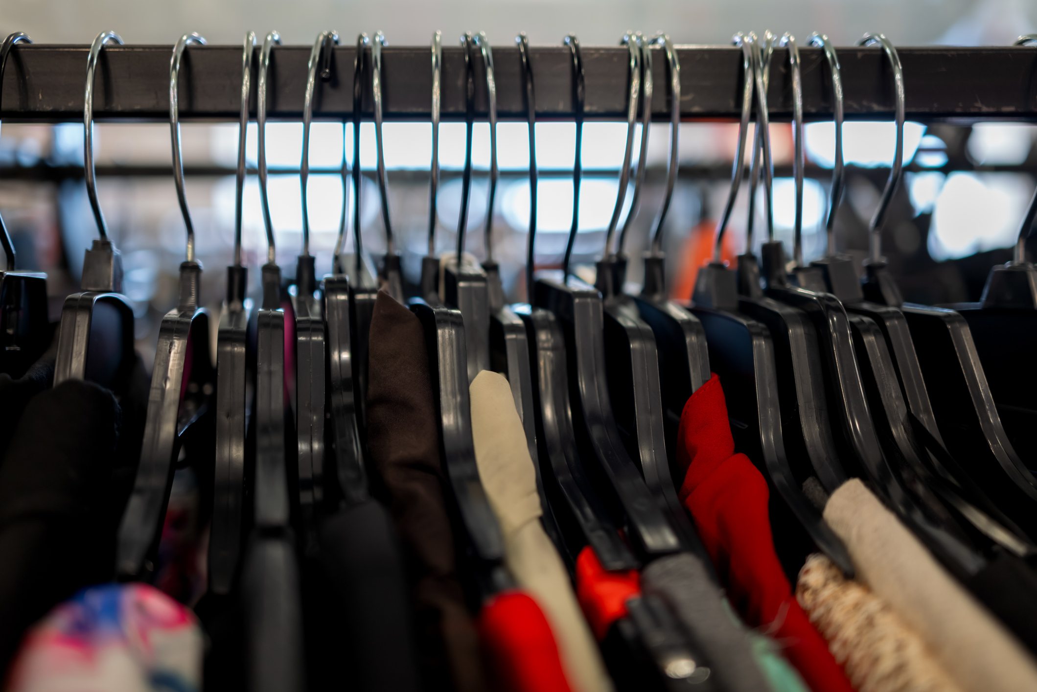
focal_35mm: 35
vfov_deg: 37.9
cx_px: 518
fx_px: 1008
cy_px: 346
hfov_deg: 54.4
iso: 160
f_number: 2
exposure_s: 1/60
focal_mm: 35
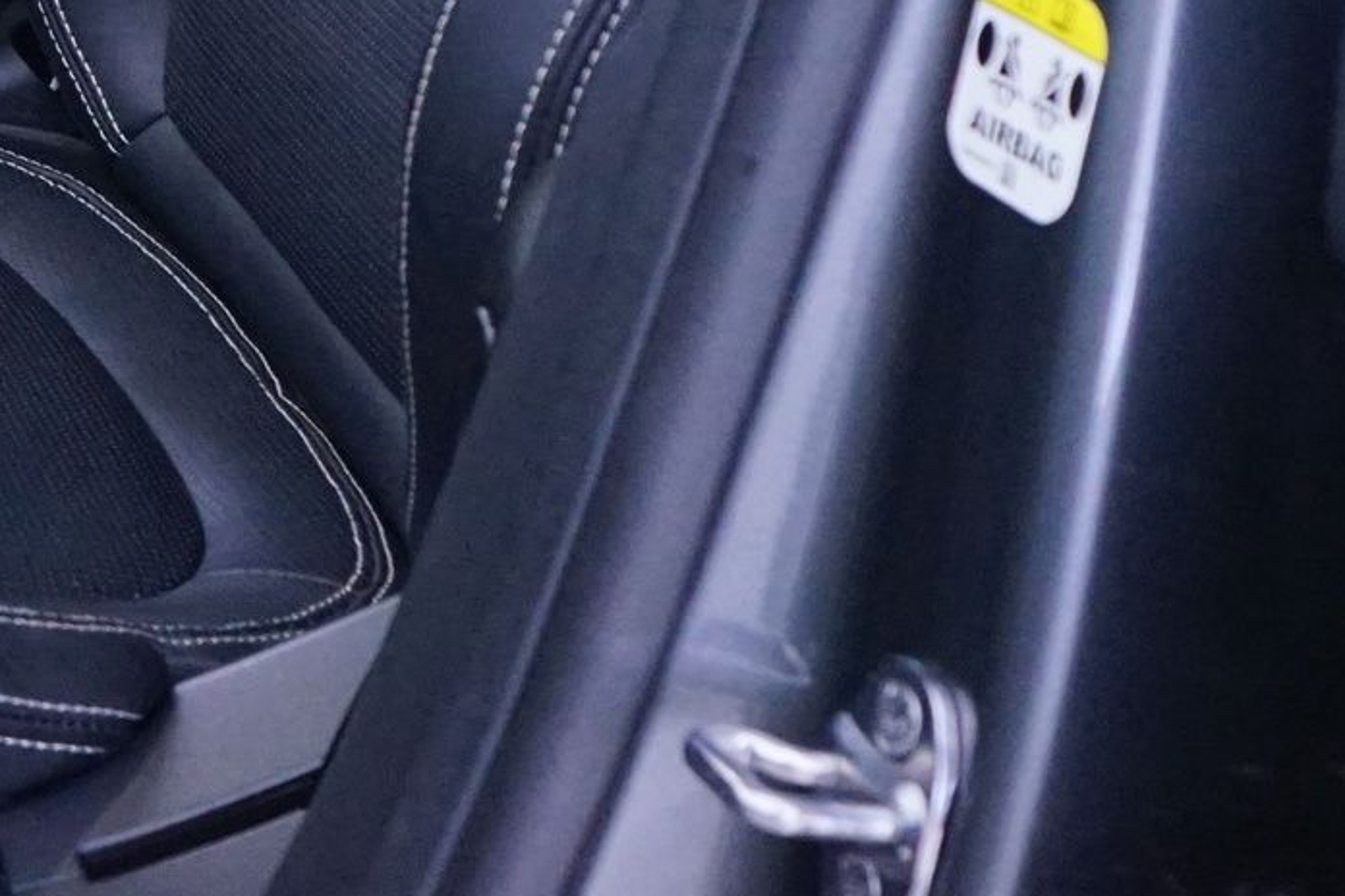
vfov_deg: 11.2
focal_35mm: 115
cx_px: -711
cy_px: -679
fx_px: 4296
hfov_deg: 16.2
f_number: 5.6
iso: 3200
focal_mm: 32
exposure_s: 1/13
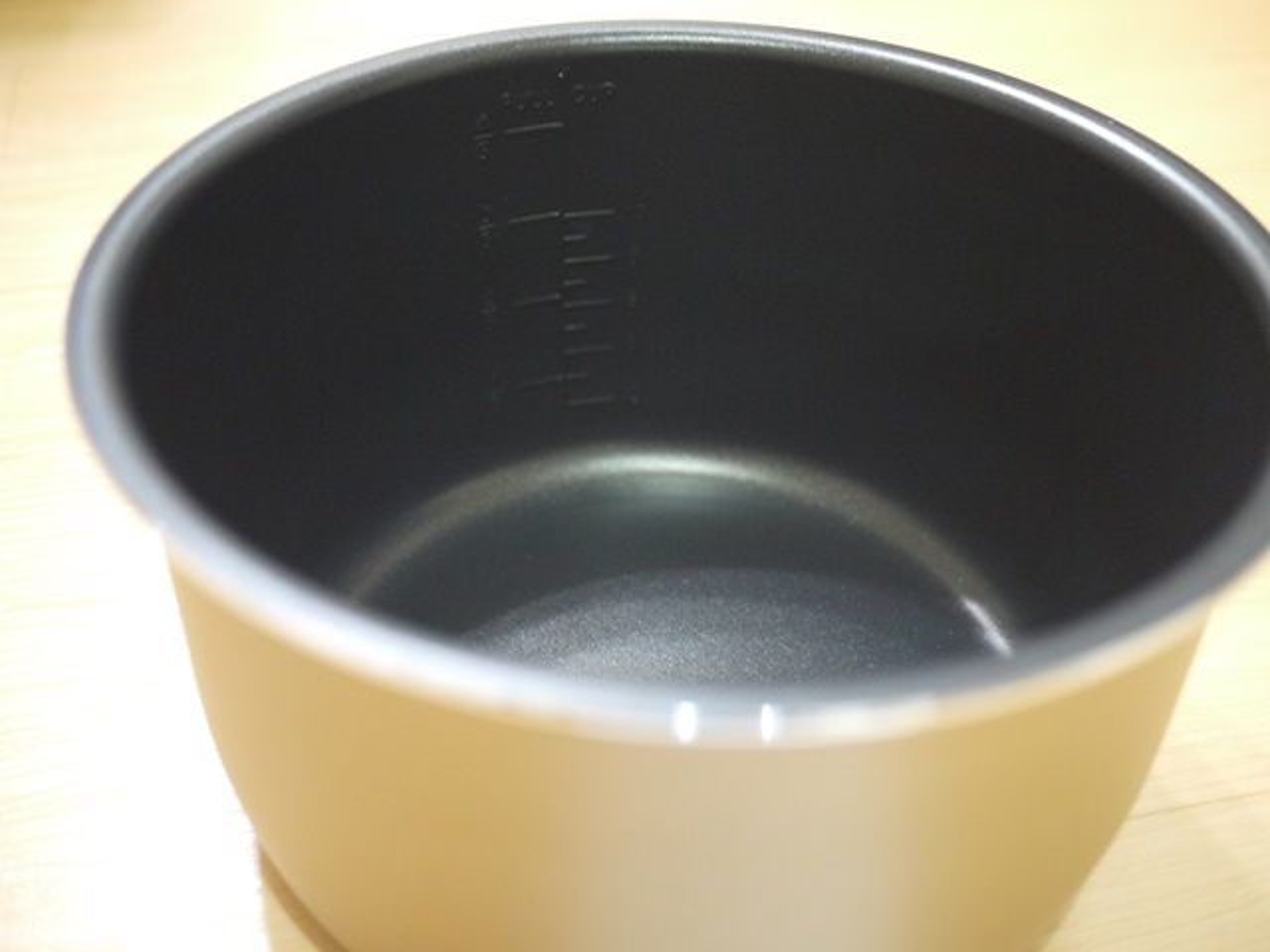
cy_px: 476
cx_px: 635
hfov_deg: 46.8
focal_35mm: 40
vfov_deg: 36.0
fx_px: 1468
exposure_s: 1/20
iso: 800
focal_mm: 20
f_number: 1.7
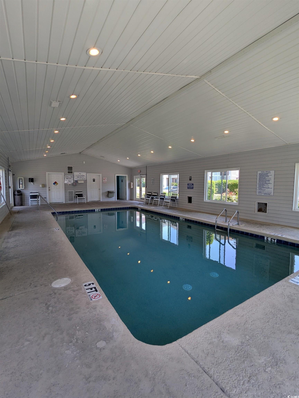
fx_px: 184
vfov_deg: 94.5
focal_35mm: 16
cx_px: 150
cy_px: 199
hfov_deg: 78.1
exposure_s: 1/168
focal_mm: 2.35
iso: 49
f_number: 2.2
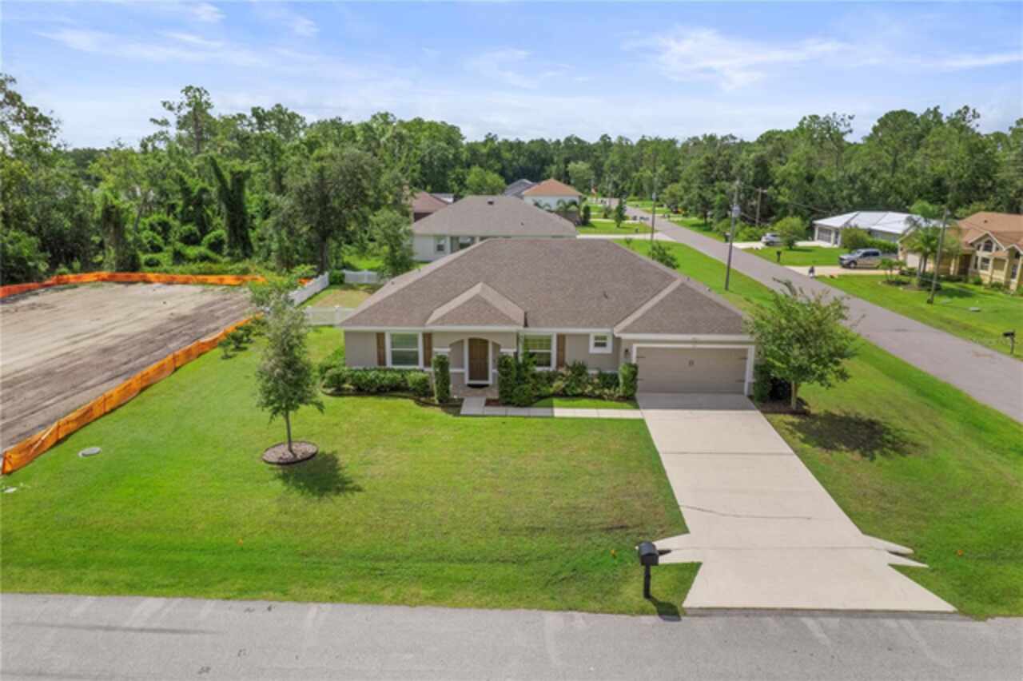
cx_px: 512
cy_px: 340
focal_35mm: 22
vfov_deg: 57.2
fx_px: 625
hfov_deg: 78.6
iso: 130
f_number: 2.8
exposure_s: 1/3200
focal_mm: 8.38
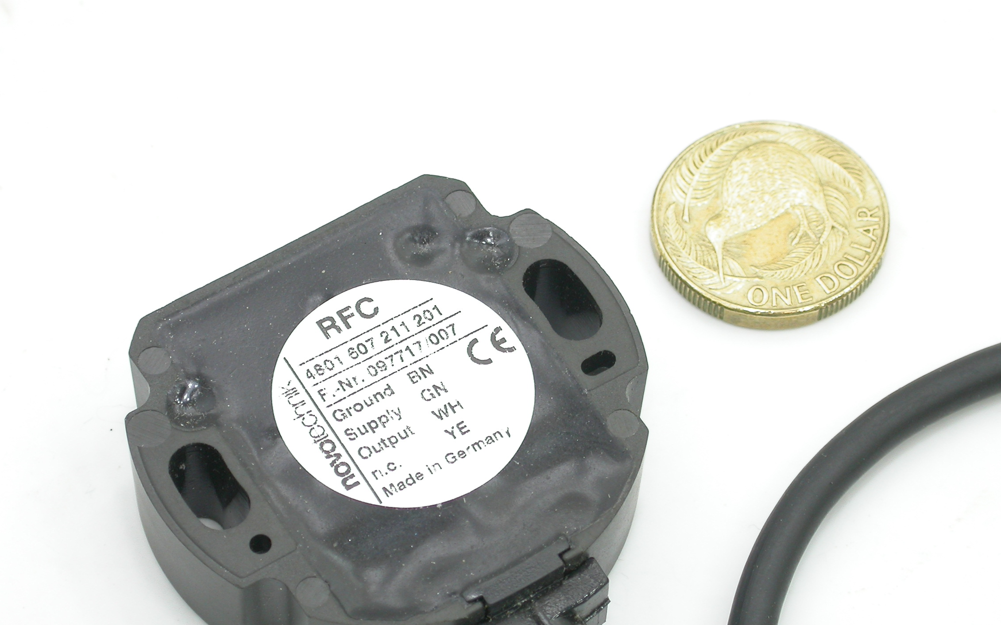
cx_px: 499
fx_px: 4474
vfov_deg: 8.0
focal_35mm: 164
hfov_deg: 12.8
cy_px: 370
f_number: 5.1
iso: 100
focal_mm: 32
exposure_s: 1/40
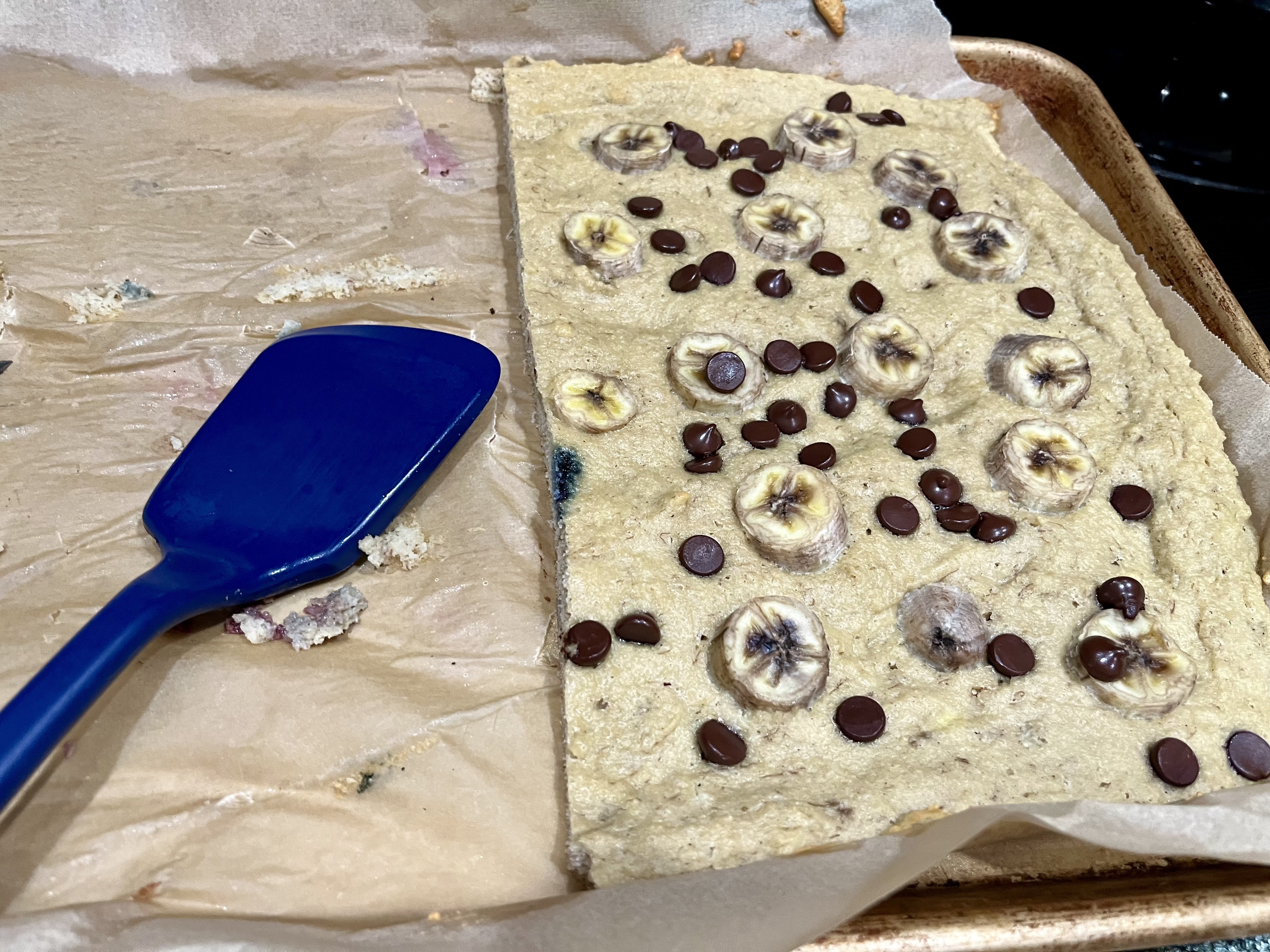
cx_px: 635
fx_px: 954
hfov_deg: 67.3
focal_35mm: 26
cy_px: 476
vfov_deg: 53.1
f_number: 1.6
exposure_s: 1/60
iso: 250
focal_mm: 5.1
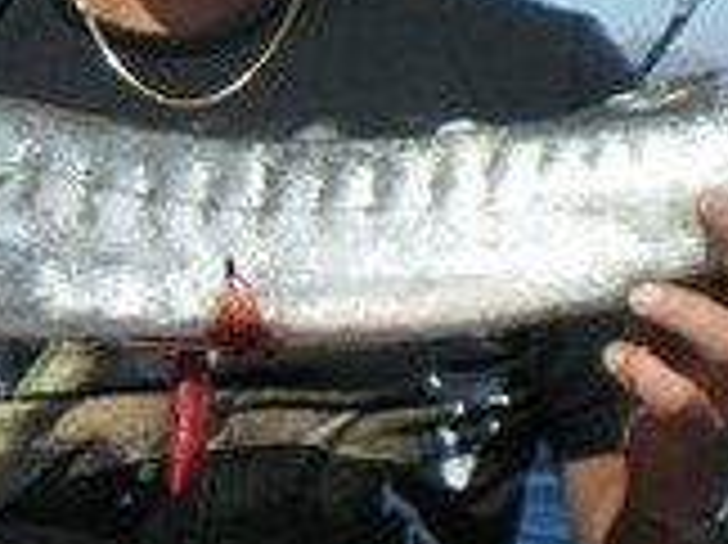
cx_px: -409
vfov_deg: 10.6
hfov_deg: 13.2
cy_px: 166
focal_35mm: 140
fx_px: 2940
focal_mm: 6.3
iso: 50
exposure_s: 1/640
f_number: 4.6
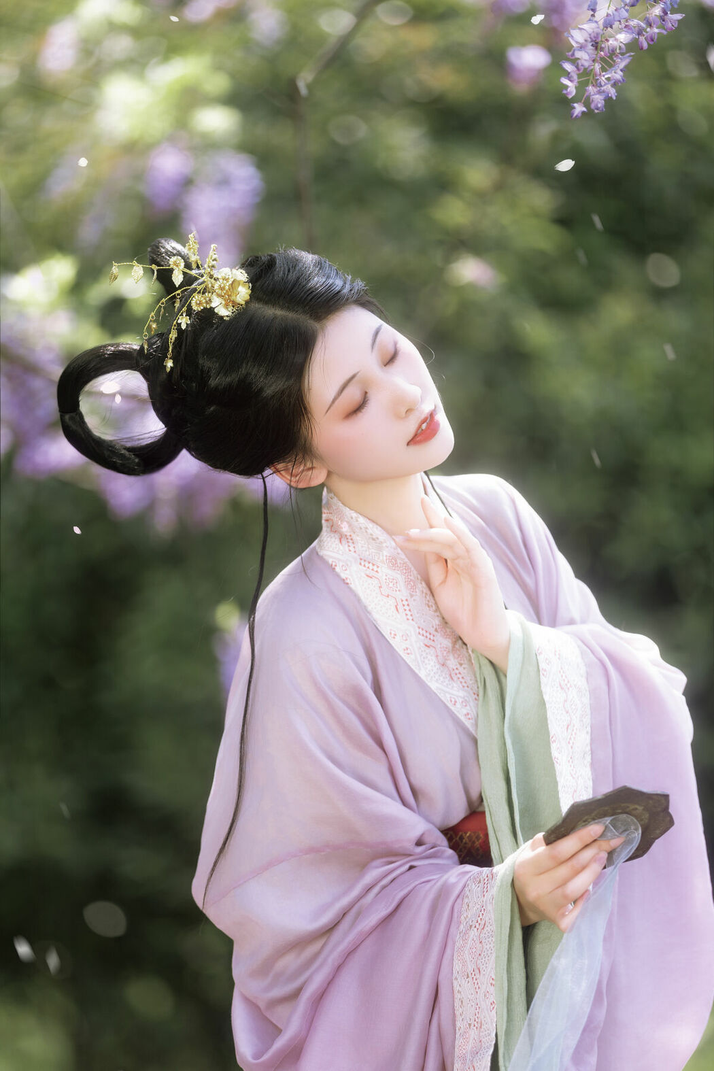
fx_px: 4611
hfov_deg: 8.9
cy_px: 536
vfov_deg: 13.2
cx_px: 357
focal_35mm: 155
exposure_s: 1/400
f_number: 2.8
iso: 100
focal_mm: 155
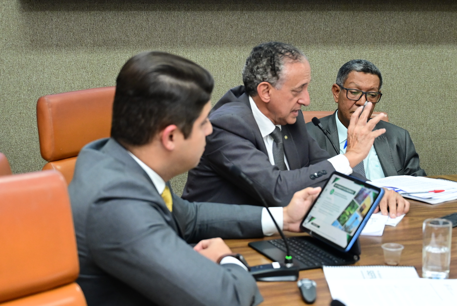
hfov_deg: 28.8
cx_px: 228
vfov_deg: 19.5
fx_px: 889
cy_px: 153
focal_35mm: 70
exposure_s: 1/200
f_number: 4
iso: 3200
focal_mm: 47
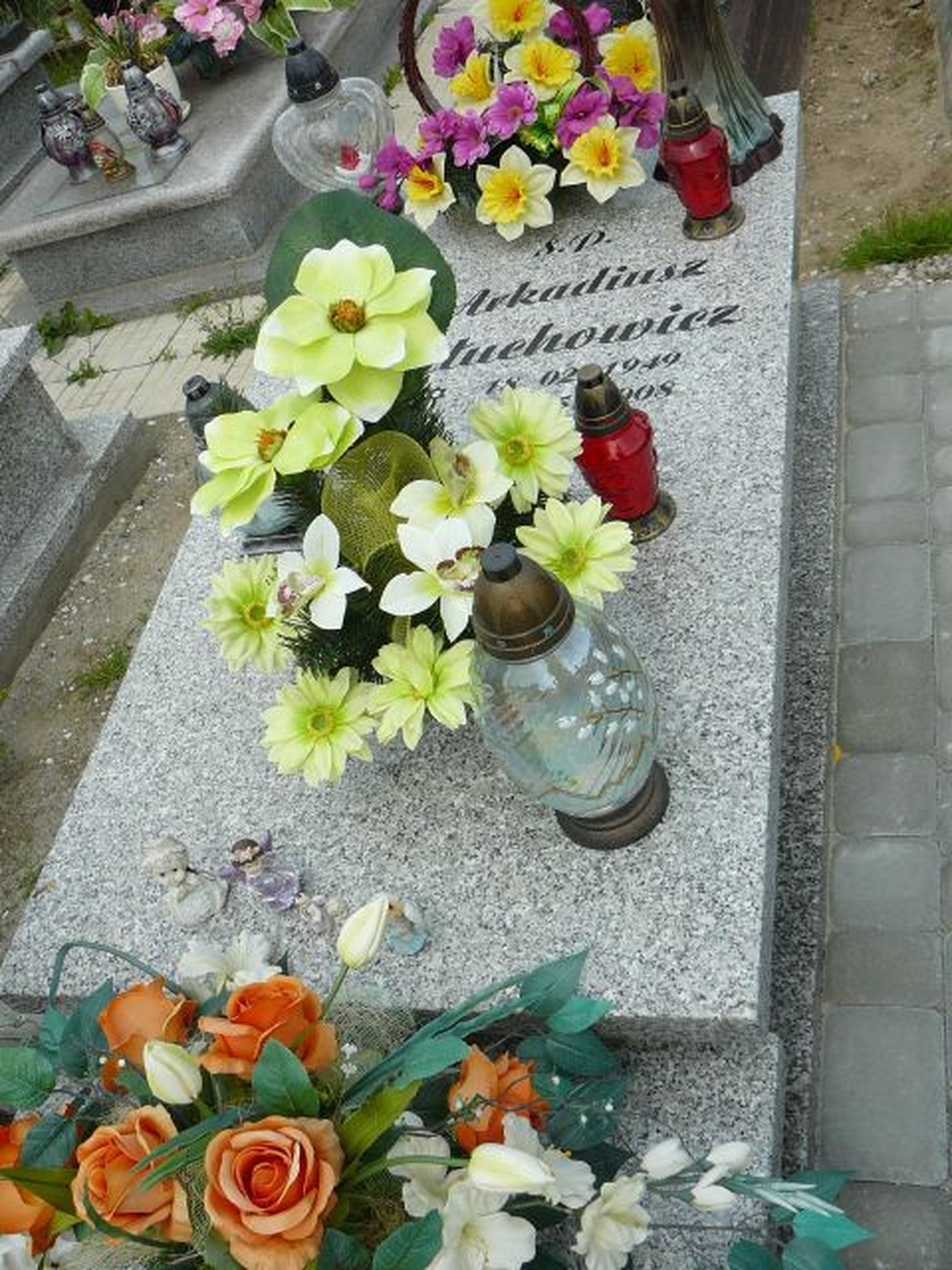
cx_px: 476
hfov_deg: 40.7
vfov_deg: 52.6
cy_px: 635
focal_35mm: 35
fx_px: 1283
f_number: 5
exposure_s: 1/400
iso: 80
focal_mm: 5.2
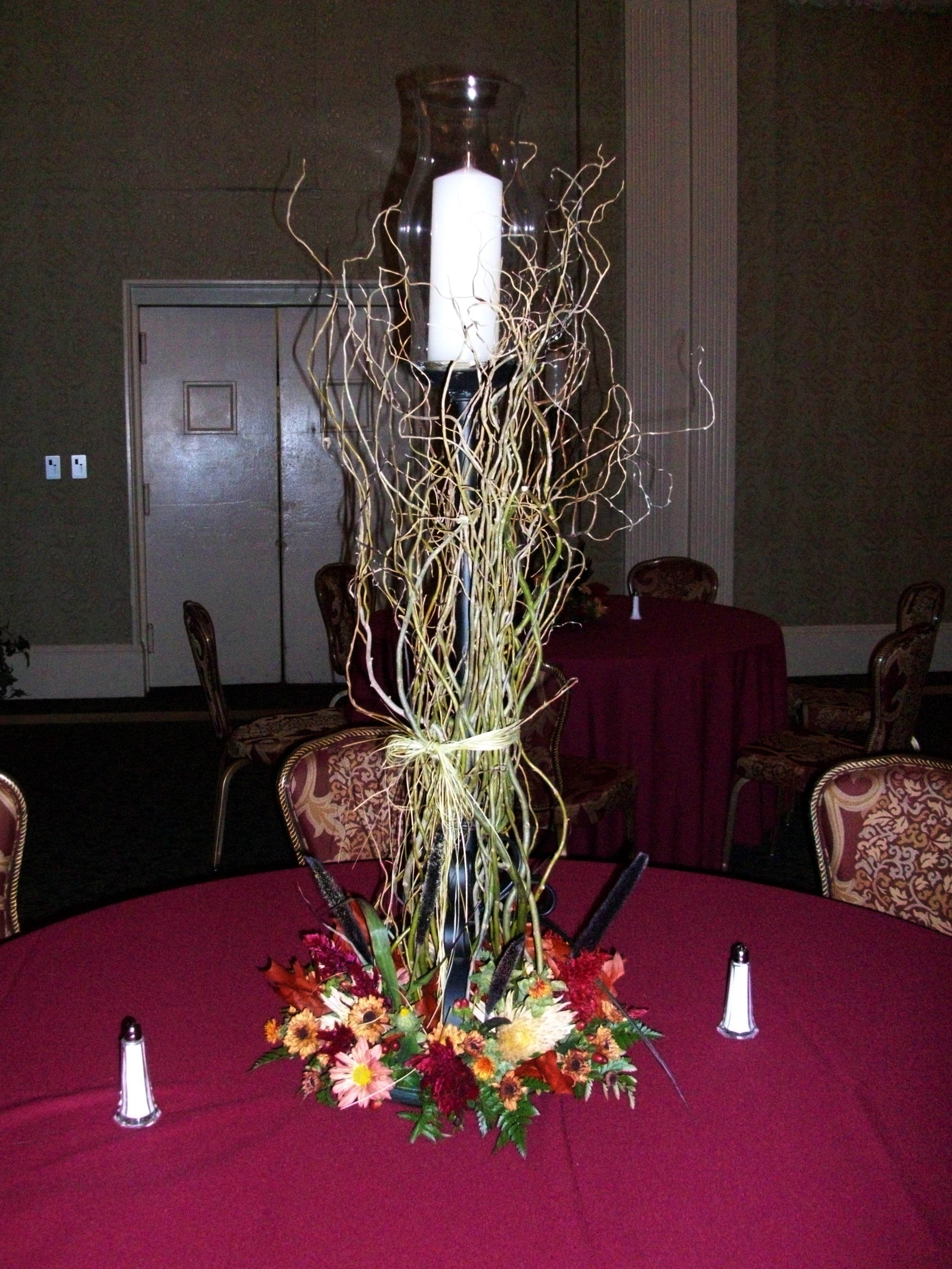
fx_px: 1283
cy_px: 635
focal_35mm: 35
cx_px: 481
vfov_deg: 52.6
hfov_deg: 40.7
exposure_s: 1/60
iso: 320
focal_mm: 5.7
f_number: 2.8
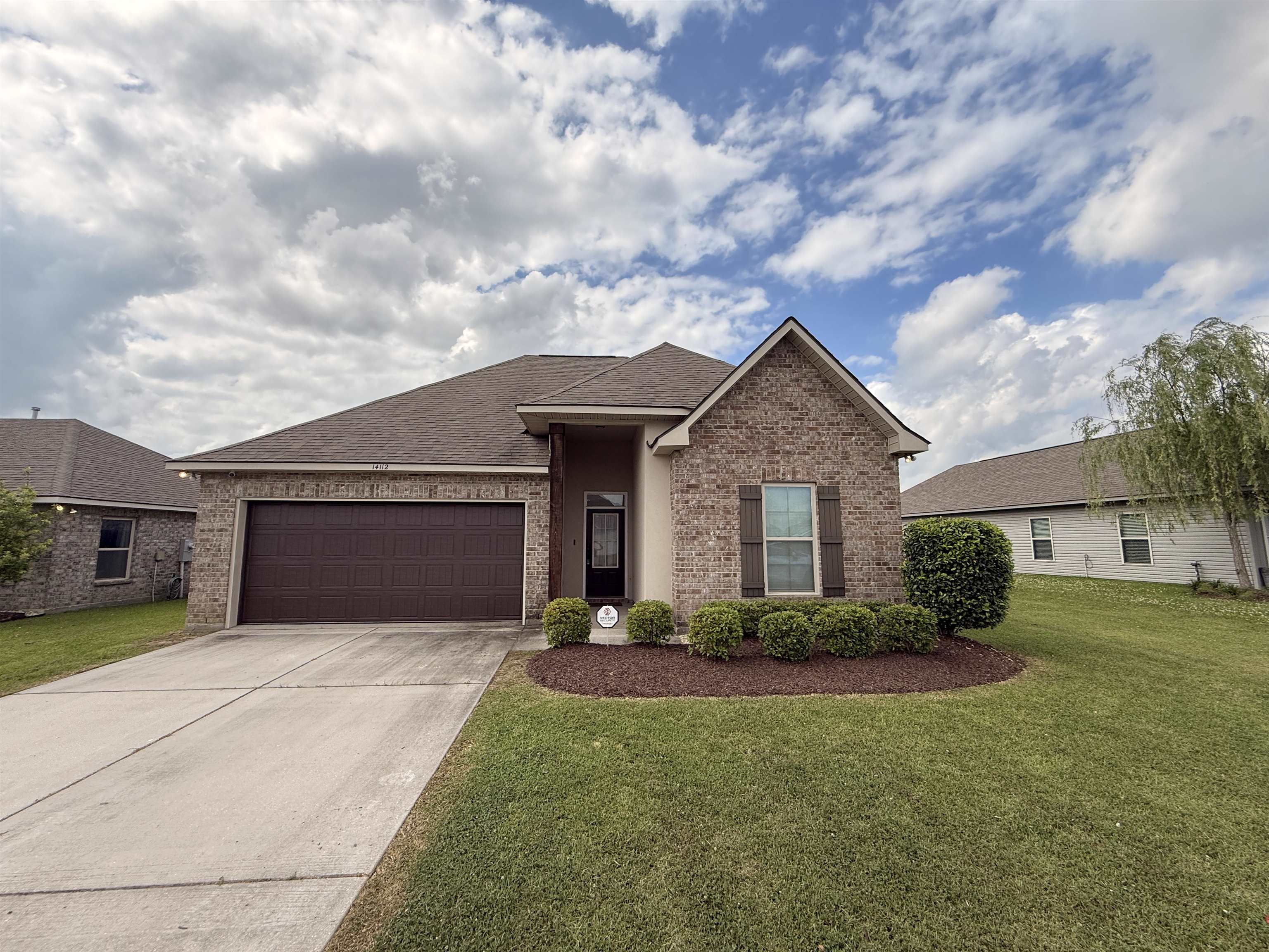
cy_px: 476
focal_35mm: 14
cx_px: 634
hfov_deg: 102.1
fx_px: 513
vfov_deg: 85.7
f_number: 2.2
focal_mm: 2.22
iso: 50
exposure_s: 1/1848
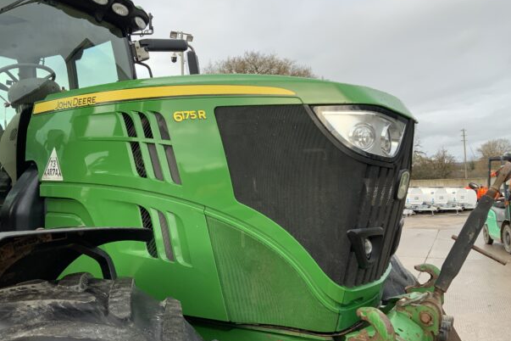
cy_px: 164
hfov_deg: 58.7
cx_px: 244
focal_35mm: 32
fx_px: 454
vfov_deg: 41.1
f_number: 1.8
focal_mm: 3
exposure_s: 1/264
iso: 16
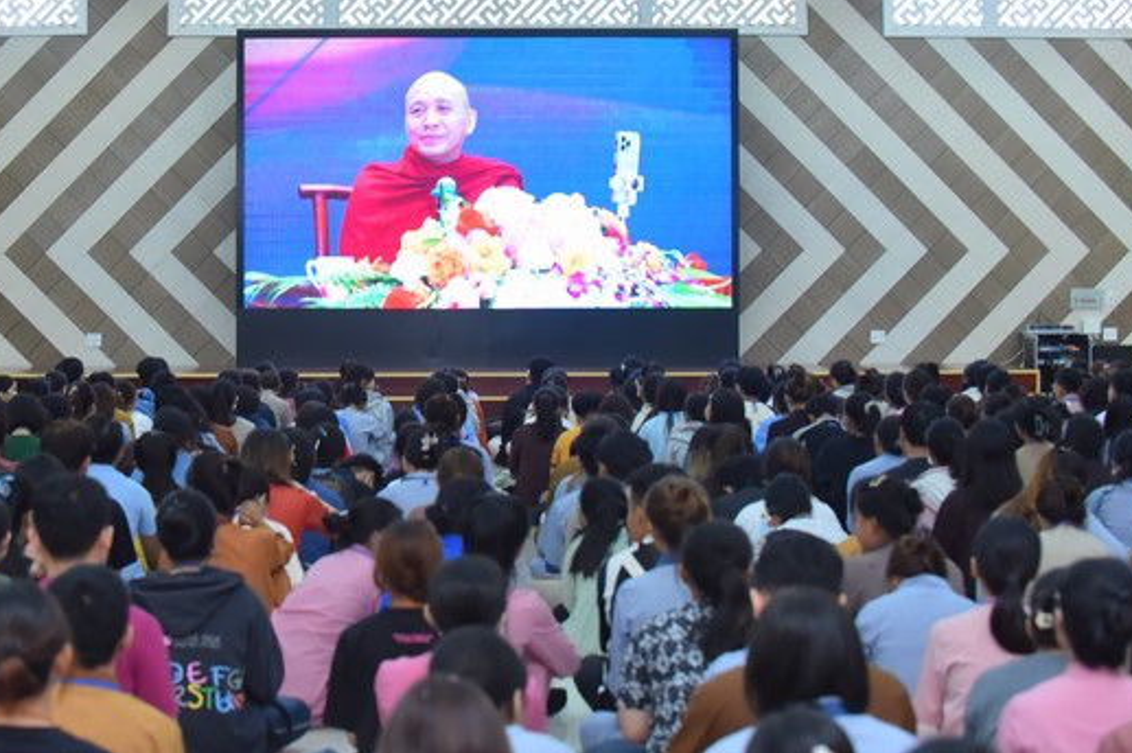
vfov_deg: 15.5
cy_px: 316
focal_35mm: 88
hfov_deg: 23.1
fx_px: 2765
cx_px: 438
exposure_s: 1/125
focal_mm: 70
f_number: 5
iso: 1600
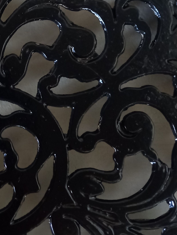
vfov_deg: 30.6
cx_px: -6
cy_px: 19
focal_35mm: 60
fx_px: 409
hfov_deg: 23.3
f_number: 2
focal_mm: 4.6
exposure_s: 1/20
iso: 640
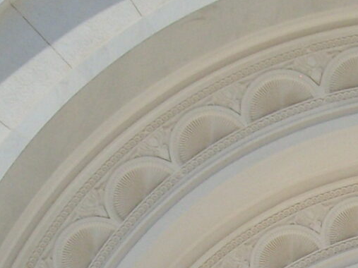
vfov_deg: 4.9
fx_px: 3133
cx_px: 474
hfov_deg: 6.5
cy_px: 374
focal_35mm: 303
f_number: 9.9
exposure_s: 1/250
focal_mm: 9.9
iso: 80
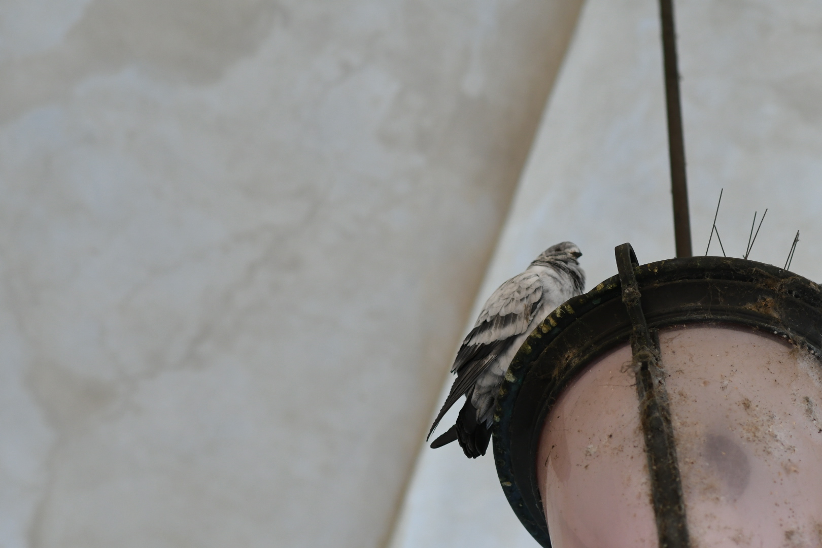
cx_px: 411
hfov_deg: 16.1
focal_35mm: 128
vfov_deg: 10.8
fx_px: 2911
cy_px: 274
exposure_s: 1/320
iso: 800
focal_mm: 85
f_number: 2.8
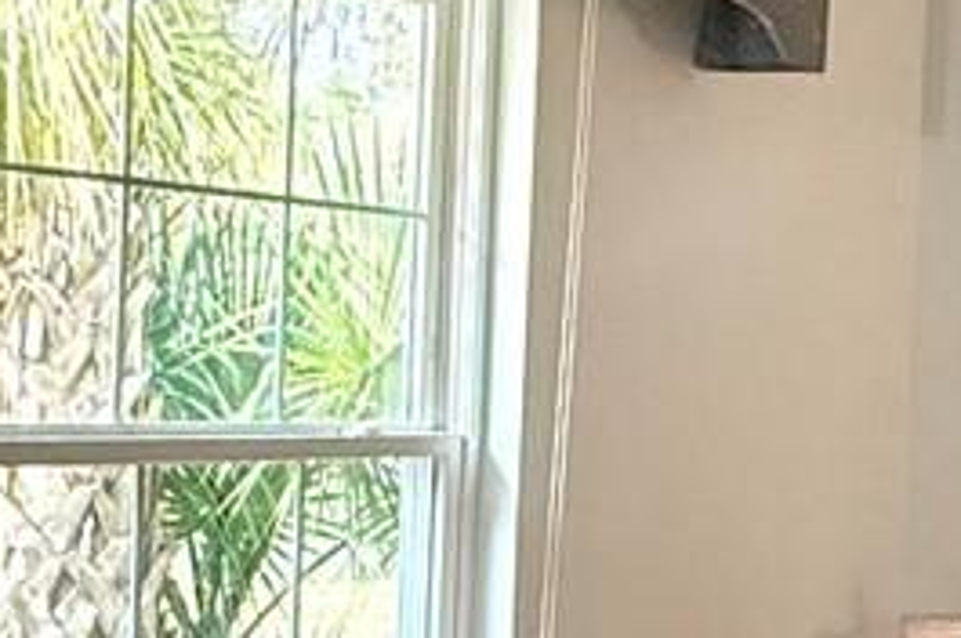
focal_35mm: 88
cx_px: 1124
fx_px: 2346
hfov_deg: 21.6
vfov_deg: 15.4
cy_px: 464
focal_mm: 2.22
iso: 320
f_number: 2.2
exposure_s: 1/120
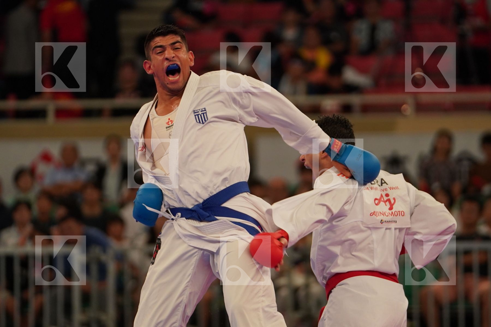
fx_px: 3723
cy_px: 164
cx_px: 246
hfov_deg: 7.5
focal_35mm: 273
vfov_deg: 5.0
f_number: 2.8
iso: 1250
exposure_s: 1/1000
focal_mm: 182
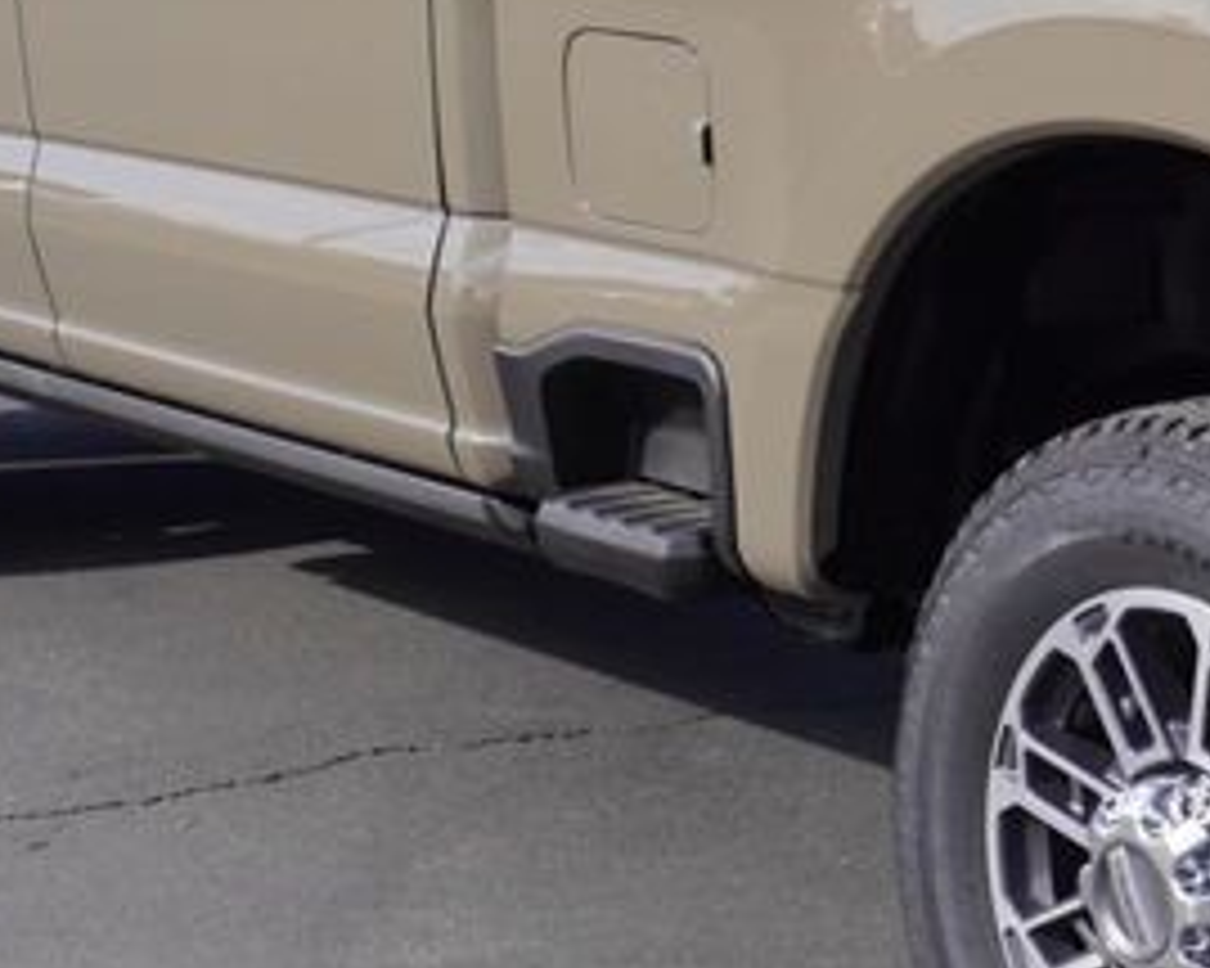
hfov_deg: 16.5
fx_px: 4038
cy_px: 356
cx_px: 1381
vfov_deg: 13.6
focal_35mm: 113
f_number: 9
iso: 100
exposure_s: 1/125
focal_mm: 21
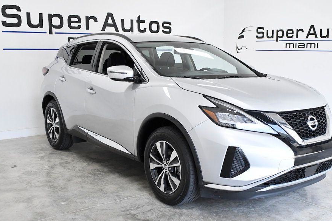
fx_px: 387
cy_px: 117
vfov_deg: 31.9
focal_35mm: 42
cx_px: 189
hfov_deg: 46.3
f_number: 3.5
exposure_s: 1/2500
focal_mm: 24
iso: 2500
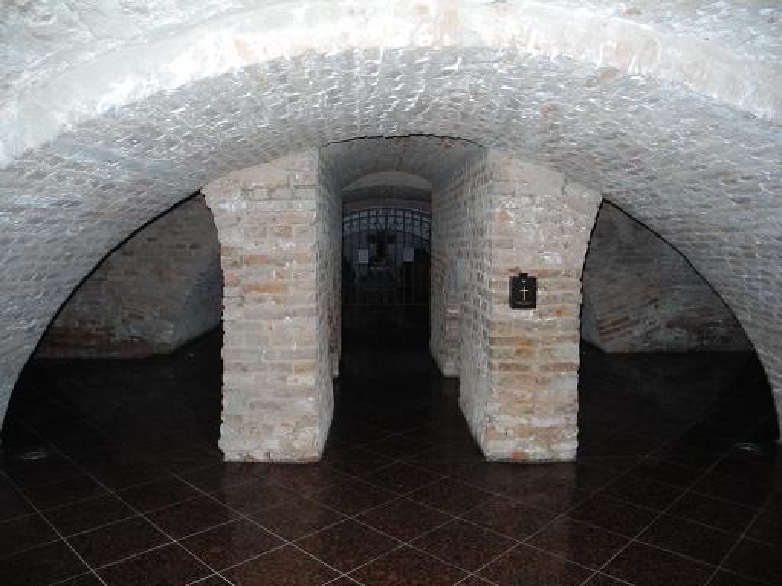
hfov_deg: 63.4
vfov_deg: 49.7
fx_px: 633
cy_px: 293
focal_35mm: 28
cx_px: 391
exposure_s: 1/30
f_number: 2.8
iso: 720
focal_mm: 6
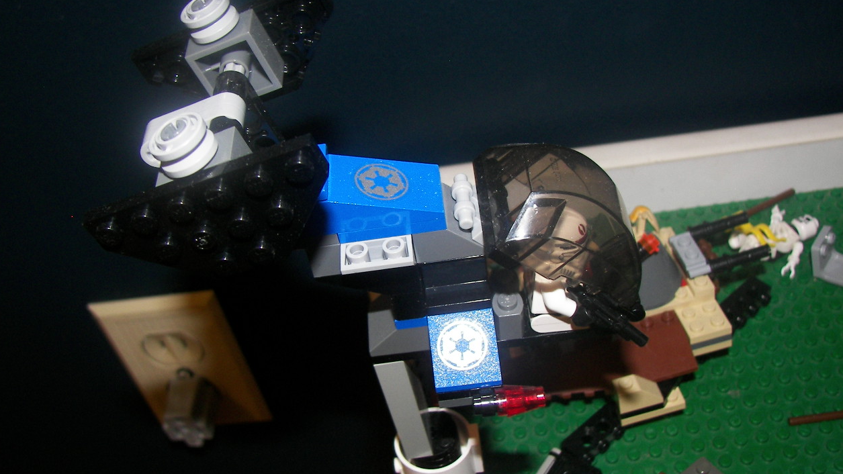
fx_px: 894
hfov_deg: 50.5
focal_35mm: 40
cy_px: 266
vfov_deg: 29.7
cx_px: 420
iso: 100
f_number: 2.8
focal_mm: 6
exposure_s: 1/30
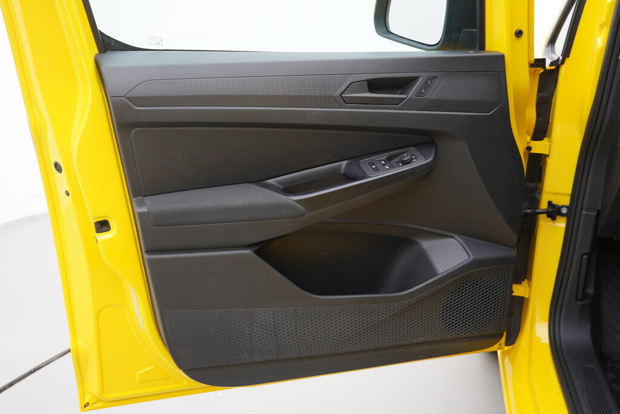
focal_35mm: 36
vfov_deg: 36.9
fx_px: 620
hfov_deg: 53.1
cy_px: 207
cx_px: 310
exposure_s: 1/40
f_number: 2.8
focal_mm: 24
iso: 125
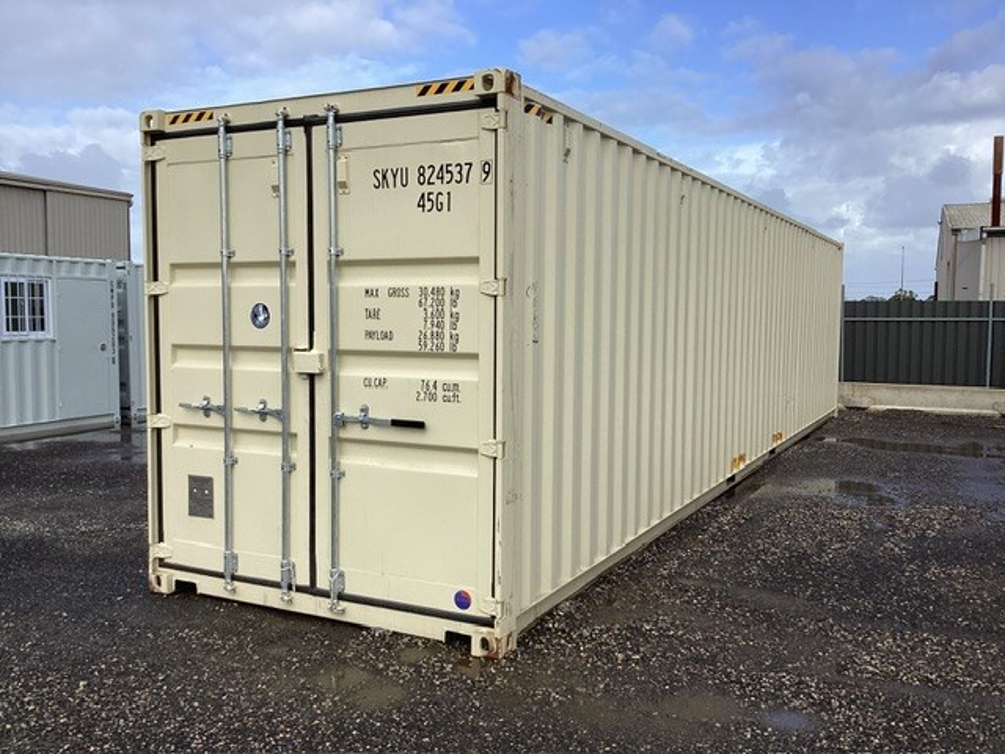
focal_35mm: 31
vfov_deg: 45.4
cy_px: 377
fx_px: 900
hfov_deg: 58.4
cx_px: 502
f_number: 2.4
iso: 25
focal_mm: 3.3
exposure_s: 1/994
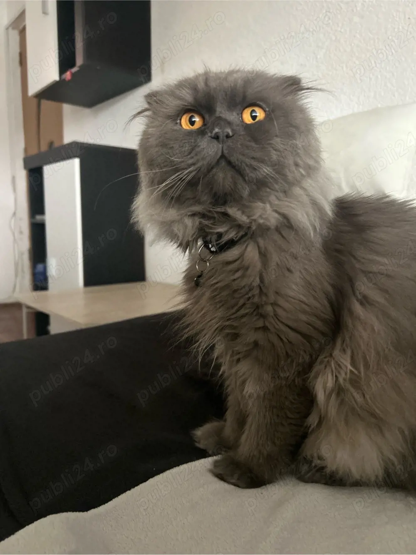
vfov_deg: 67.3
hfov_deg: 53.0
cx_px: 208
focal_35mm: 26
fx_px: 417
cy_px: 278
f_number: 1.5
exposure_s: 1/32
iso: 640
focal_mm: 5.7
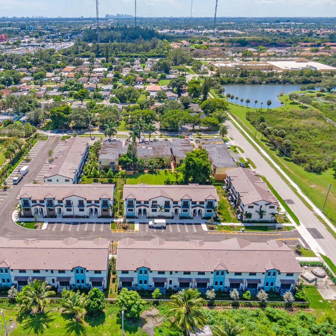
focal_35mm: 29
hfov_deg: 55.1
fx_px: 318
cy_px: 166
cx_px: 130
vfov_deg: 55.6
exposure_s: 1/1250
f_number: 2.8
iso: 100
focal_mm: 4.39
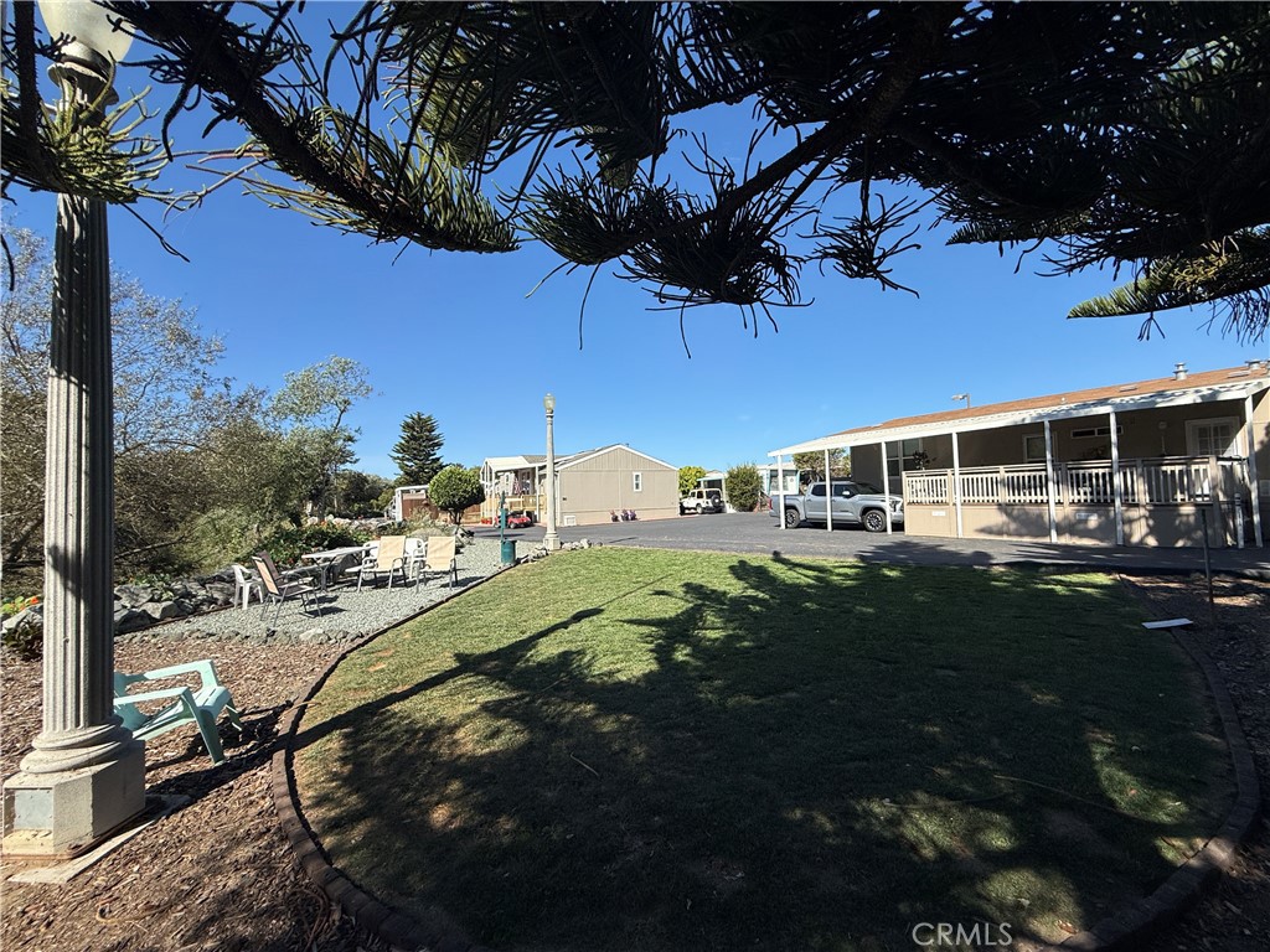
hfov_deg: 102.1
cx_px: 635
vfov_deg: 85.7
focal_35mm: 14
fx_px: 514
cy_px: 476
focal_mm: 2.22
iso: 50
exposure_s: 1/2237
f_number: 2.2
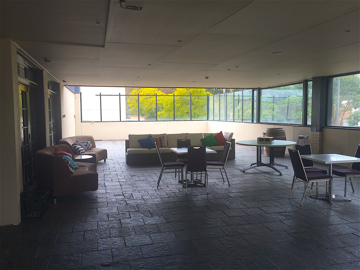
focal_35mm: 29
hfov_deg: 61.7
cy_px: 135
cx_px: 180
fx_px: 302
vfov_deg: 48.2
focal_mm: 4.15
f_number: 2.2
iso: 32
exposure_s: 1/102
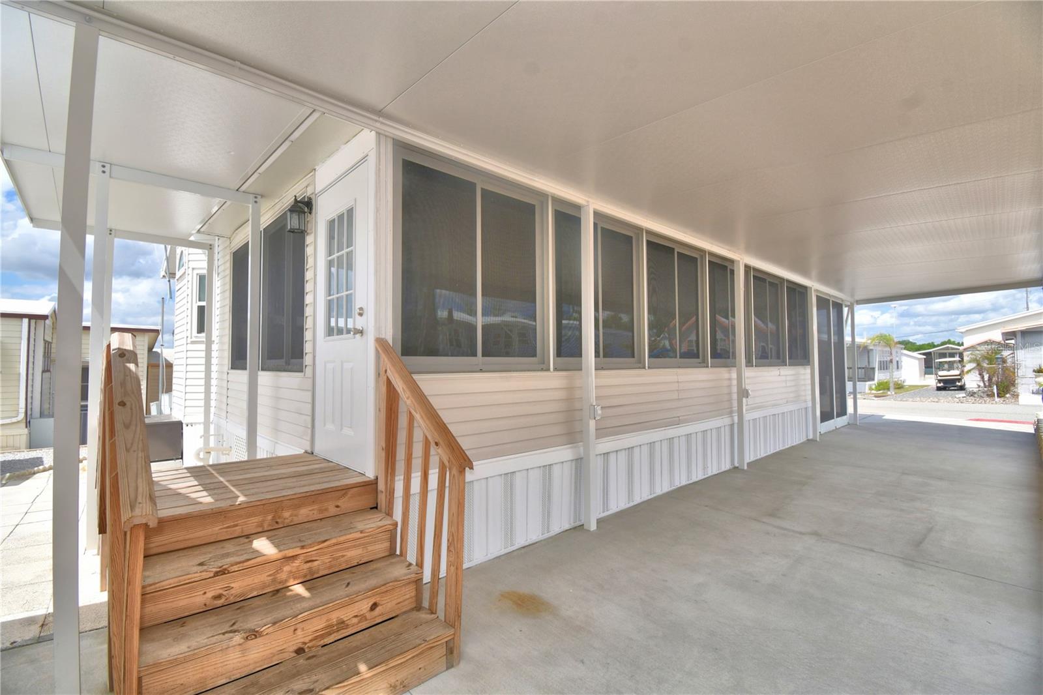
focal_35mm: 15
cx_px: 522
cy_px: 348
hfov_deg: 100.4
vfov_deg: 77.3
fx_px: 434
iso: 100
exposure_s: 1/250
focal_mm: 10
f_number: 8
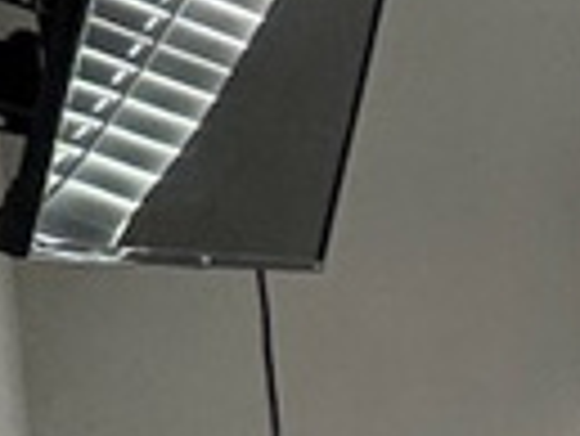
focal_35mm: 111
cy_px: 364
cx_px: 2154
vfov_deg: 13.3
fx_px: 1862
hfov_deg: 9.0
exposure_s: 1/120
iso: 160
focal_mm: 2.22
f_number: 2.2
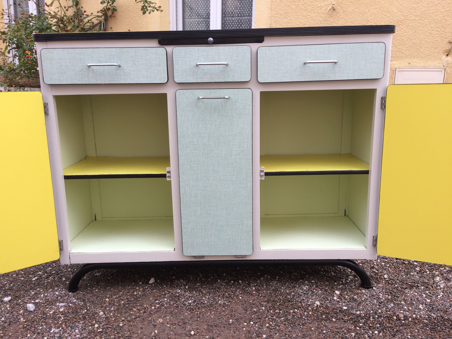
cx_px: 226
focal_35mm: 29
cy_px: 170
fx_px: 379
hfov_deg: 61.7
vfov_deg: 48.2
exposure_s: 1/100
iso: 40
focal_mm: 4.15
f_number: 2.2
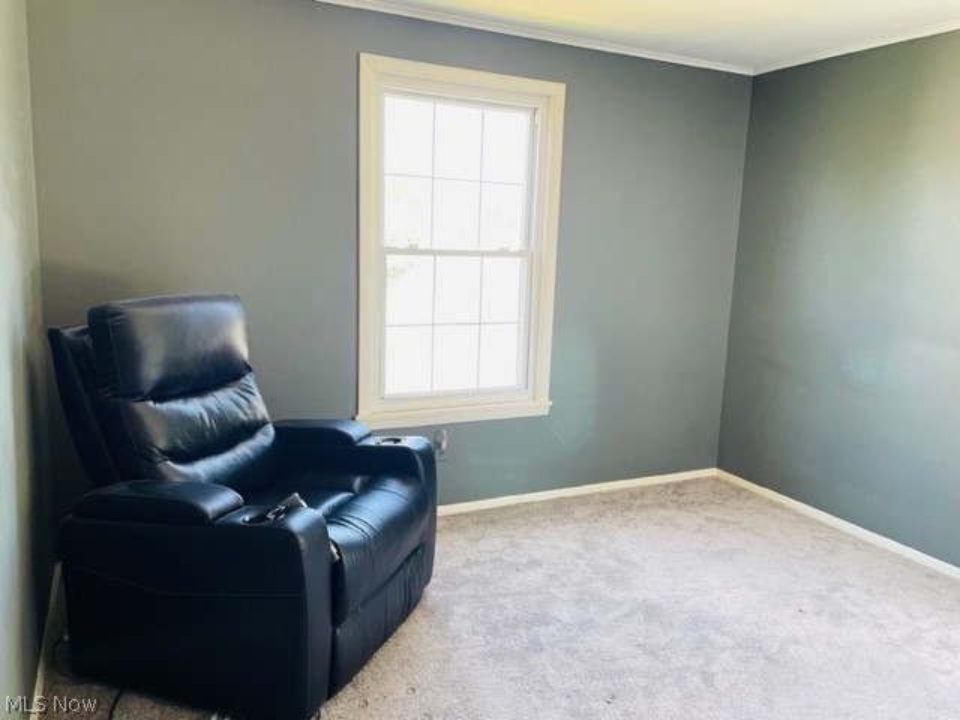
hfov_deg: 67.3
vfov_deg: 53.1
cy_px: 360
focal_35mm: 26
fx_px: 721
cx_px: 480
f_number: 1.6
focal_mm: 4.2
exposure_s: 1/110
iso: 125
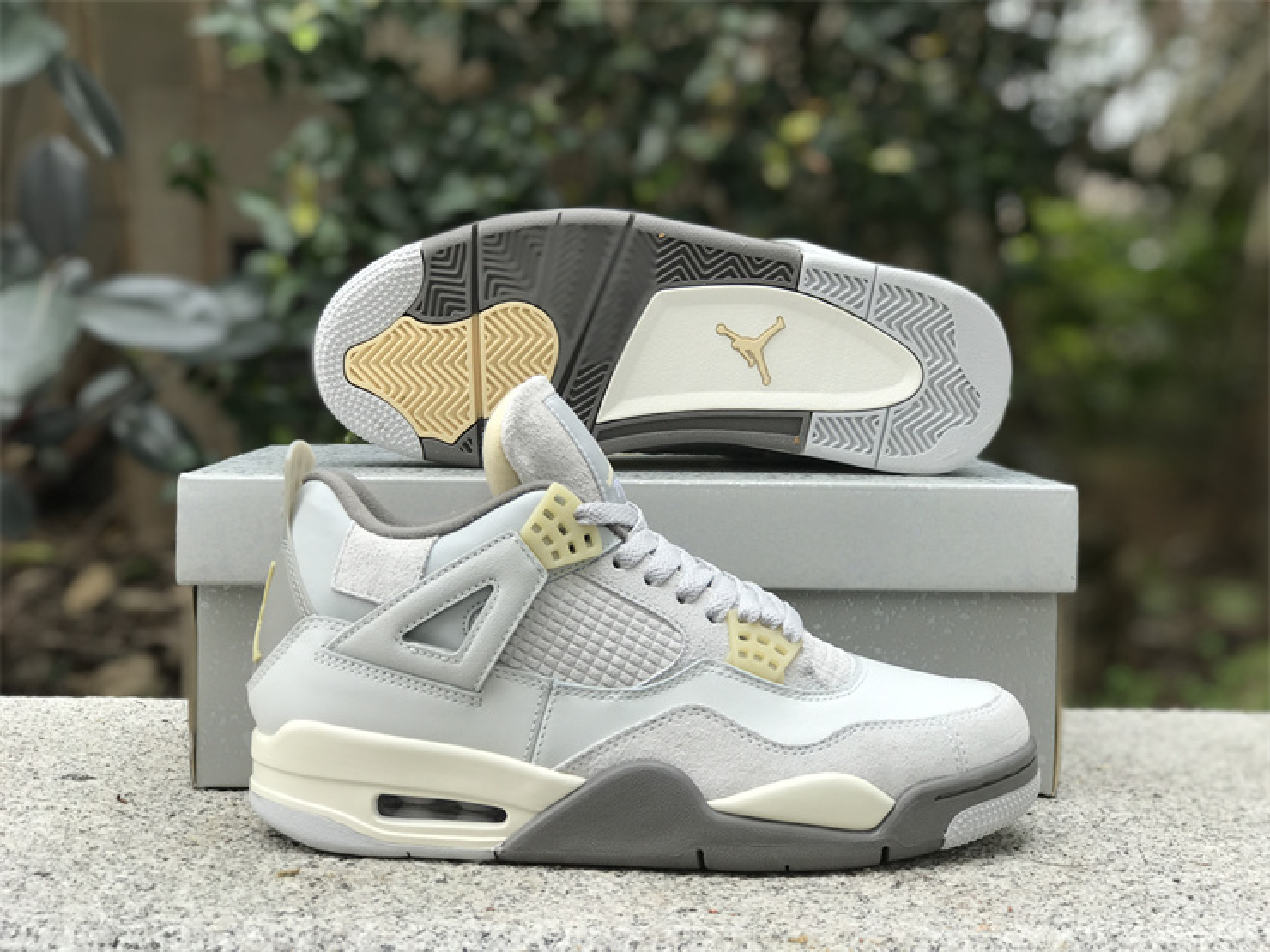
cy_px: 476
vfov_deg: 25.7
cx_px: 635
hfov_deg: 33.8
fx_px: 2091
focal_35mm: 57
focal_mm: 6.6
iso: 20
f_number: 2.8
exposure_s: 1/155
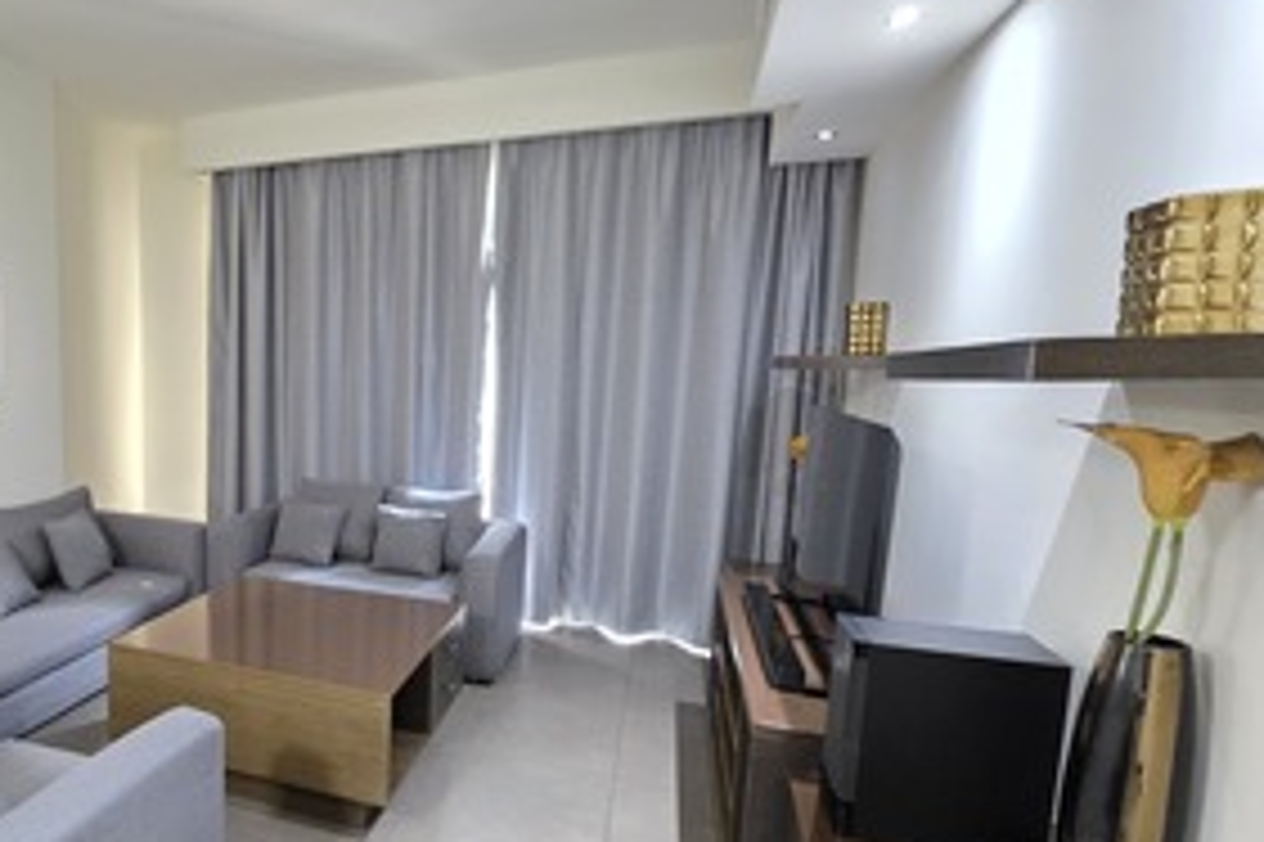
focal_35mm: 22
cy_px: 489
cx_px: 286
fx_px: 772
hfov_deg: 72.0
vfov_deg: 56.9
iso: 1000
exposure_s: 1/25
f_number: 1.9
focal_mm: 2.2
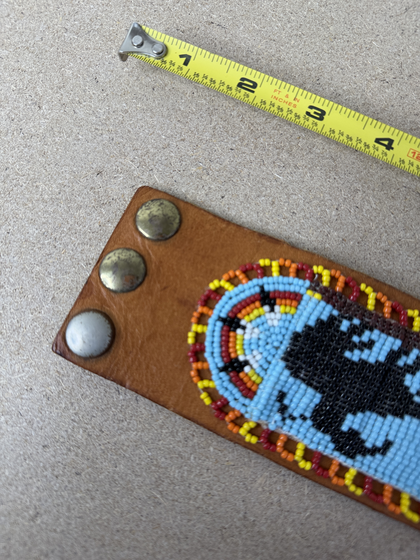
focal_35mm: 24
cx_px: 210
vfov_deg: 71.6
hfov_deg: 56.8
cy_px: 280
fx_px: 388
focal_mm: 6.76
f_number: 1.78
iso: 80
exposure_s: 1/120
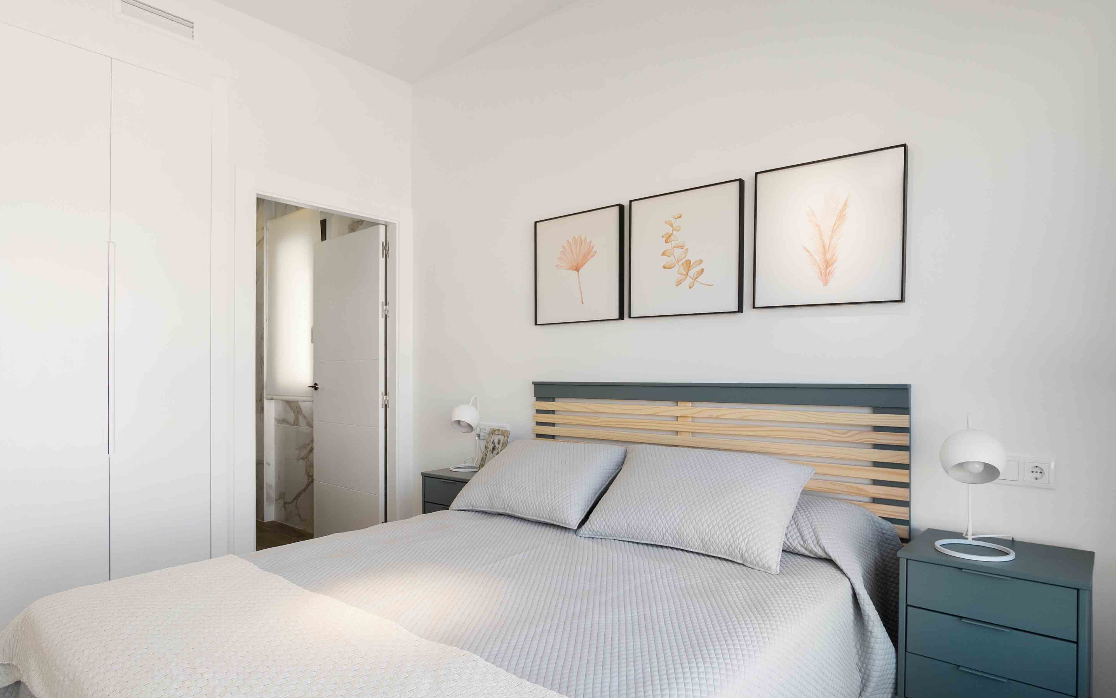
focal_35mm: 19
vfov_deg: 62.1
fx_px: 578
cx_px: 562
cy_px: 379
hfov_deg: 88.0
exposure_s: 1/30
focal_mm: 12
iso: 320
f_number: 8
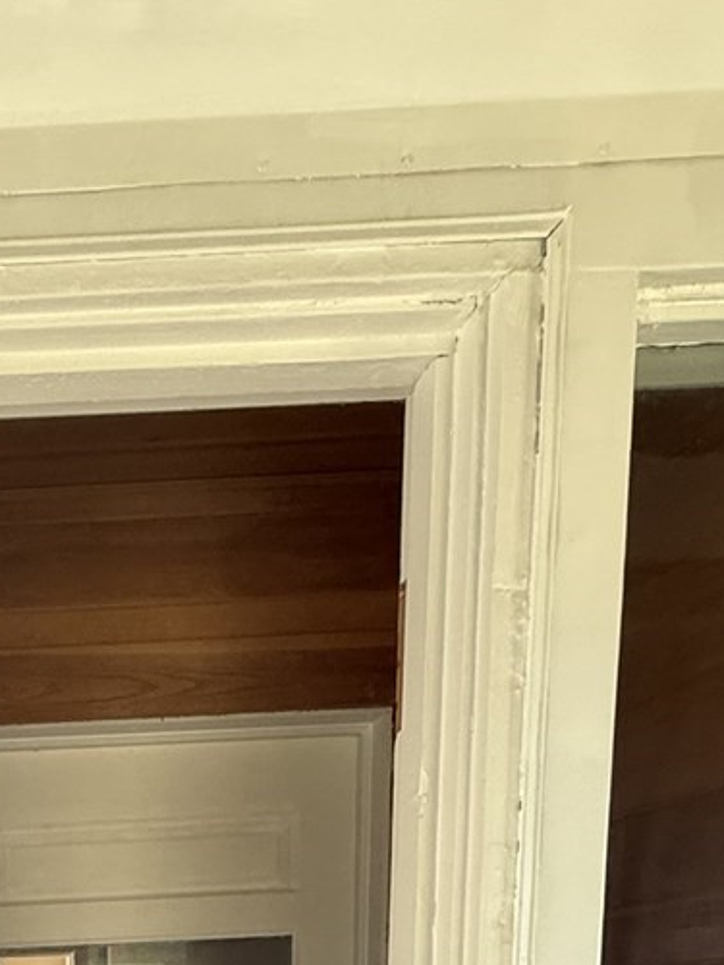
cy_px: 1253
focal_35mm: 43
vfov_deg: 32.8
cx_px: -114
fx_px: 1199
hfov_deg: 29.5
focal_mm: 2.22
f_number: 2.2
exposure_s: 1/99
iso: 200
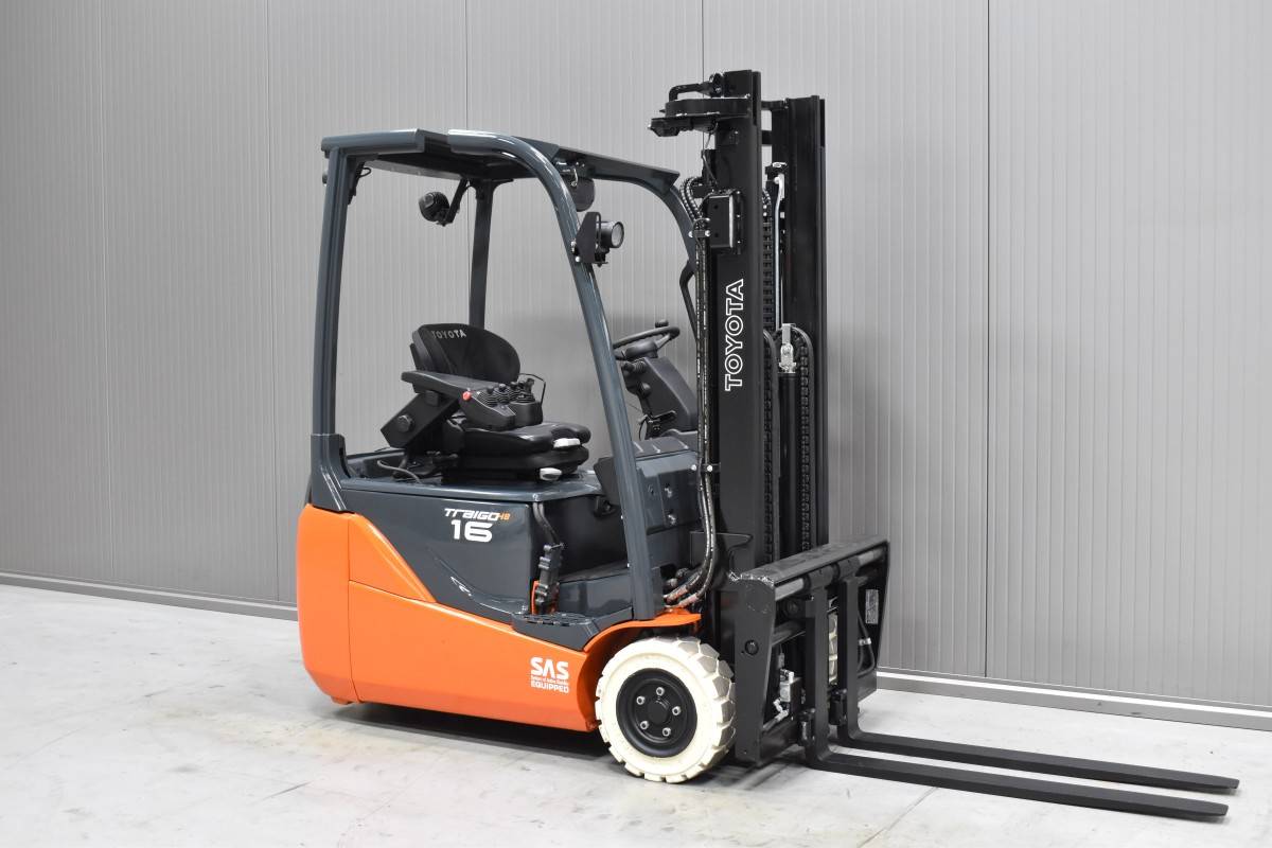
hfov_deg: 47.9
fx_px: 1431
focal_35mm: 40
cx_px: 636
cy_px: 424
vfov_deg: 33.0
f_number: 5.6
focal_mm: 27
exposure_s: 1/20
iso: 1600
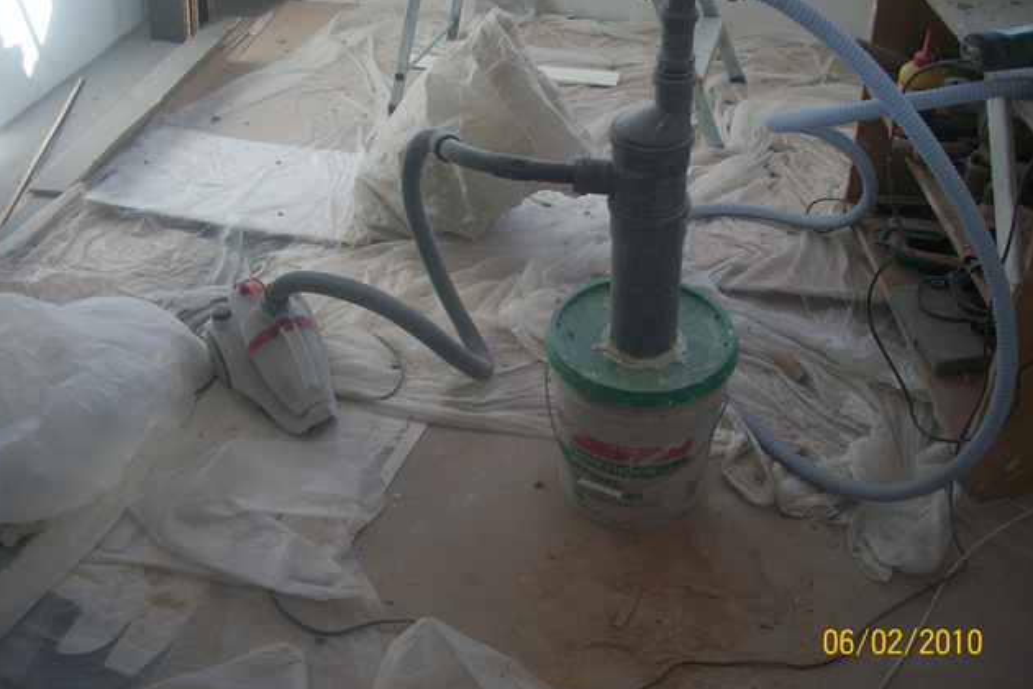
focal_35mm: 37
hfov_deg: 51.9
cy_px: 336
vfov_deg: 35.9
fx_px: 1062
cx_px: 512
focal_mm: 6.3
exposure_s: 1/160
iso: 80
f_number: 3.1
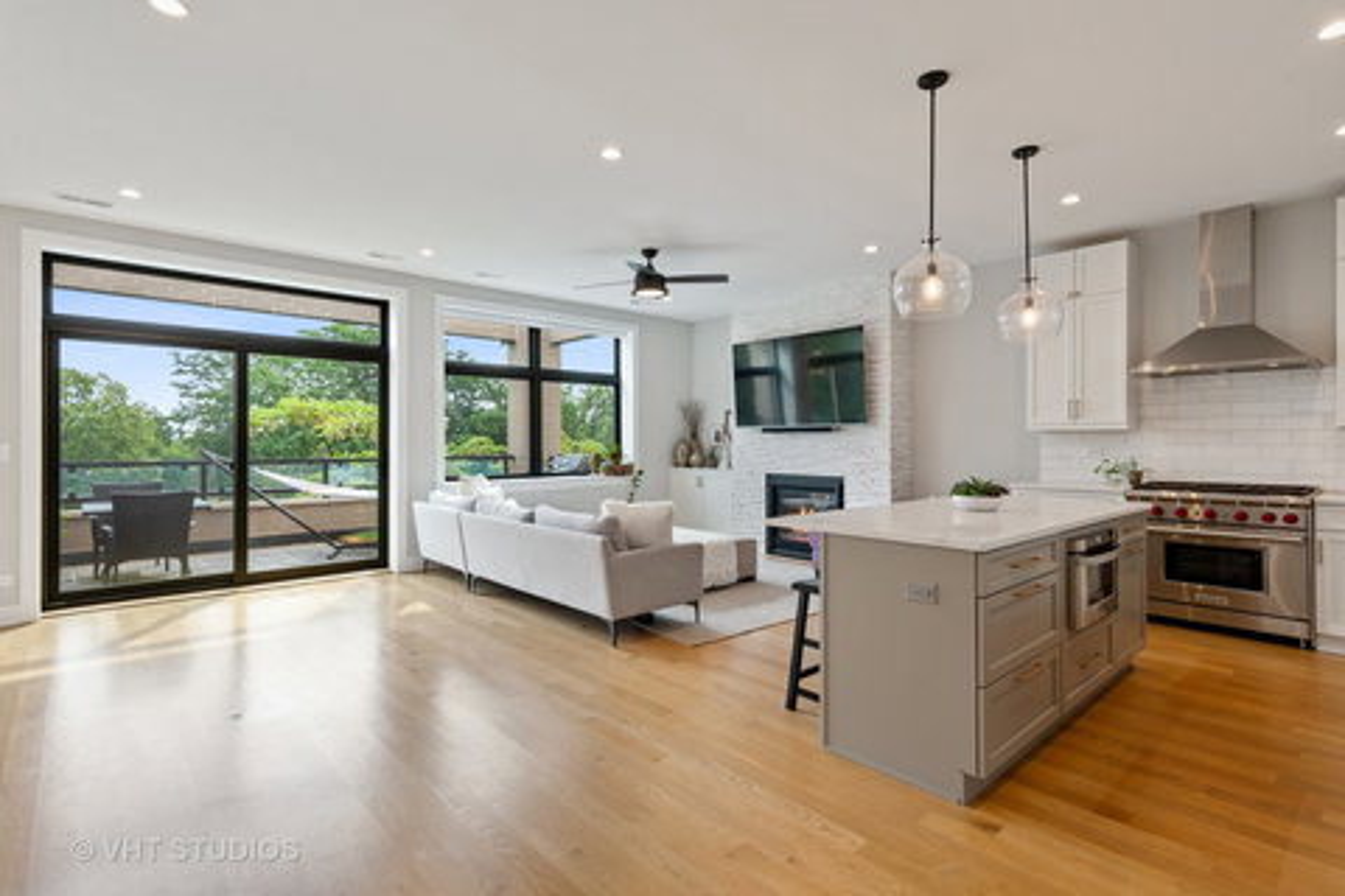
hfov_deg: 93.3
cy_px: 448
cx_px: 672
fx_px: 635
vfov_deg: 70.4
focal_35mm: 17
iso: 200
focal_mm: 17
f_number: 8
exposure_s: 1/15
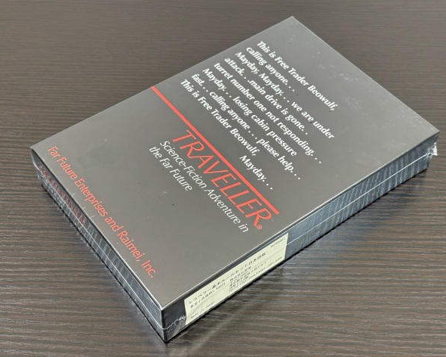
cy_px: 180
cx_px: 238
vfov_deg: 27.6
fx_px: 726
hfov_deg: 34.2
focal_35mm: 55
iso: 50
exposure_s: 1/60
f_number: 1.6
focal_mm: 5.96
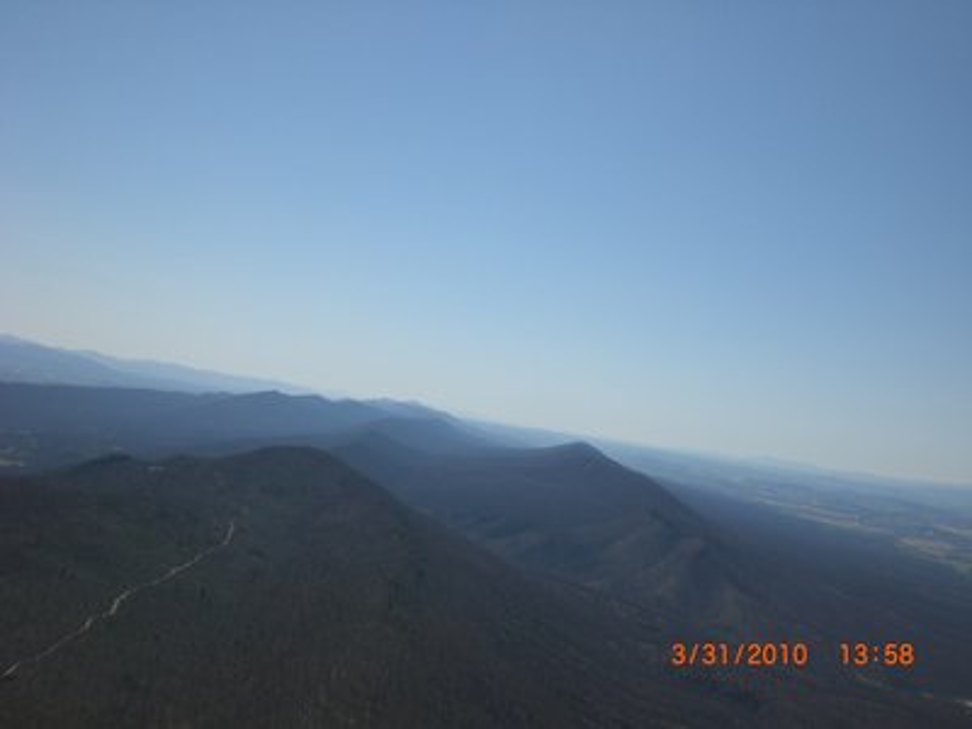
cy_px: 364
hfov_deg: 49.0
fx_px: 1067
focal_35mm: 38
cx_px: 486
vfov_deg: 37.7
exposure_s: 1/1000
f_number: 4.4
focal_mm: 6.3
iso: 50
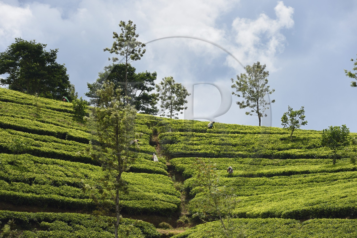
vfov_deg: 6.9
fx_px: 1982
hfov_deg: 10.3
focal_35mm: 200
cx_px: 178
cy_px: 119
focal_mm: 200
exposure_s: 1/320
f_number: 13
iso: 200
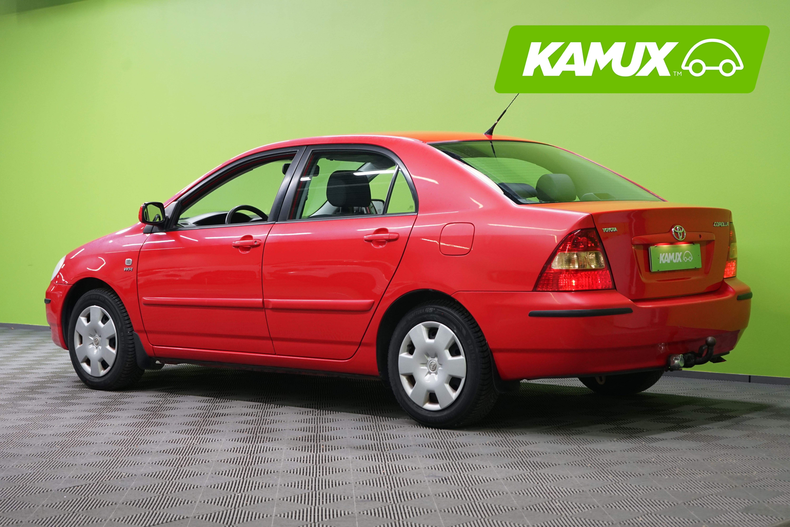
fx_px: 1448
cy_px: 264
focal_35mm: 66
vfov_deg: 20.6
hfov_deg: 30.5
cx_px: 395
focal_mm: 66
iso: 1250
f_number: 5.6
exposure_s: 1/50
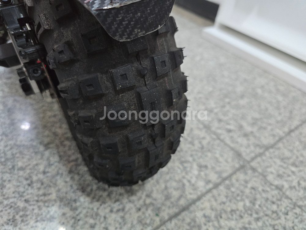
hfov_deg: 73.9
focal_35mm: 23
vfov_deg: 58.9
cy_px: 115
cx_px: 153
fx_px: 203
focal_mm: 6.3
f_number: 1.7
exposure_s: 1/120
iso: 640
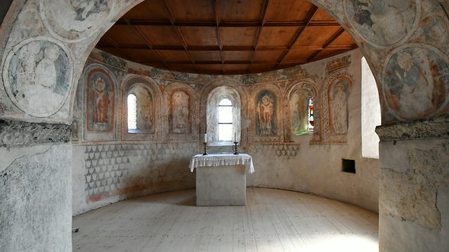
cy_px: 121
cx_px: 223
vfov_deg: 67.0
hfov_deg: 99.4
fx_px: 190
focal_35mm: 16
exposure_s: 1/125
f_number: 8
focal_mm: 10
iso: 3600
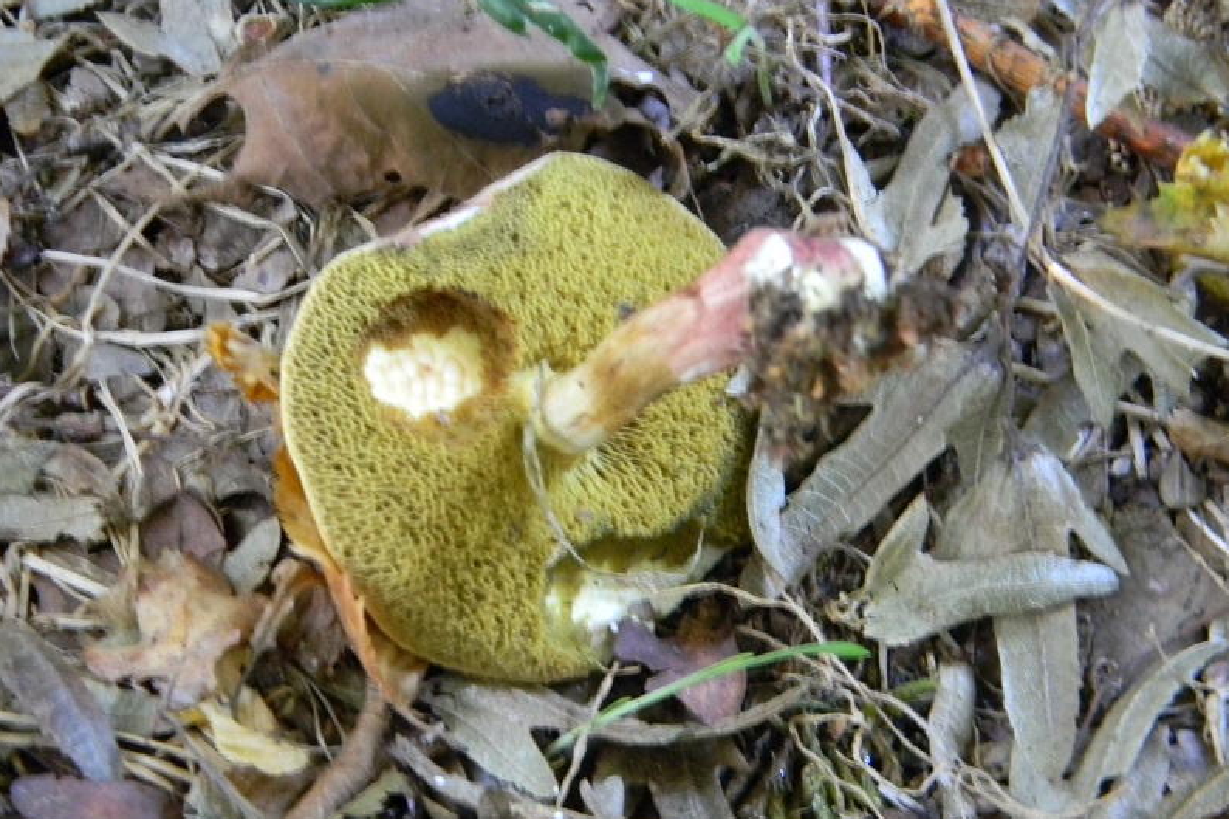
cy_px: 412
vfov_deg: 15.7
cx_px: 613
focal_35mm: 87
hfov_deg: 23.4
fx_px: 2969
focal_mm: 15.1
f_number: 4.5
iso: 400
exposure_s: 1/2.3
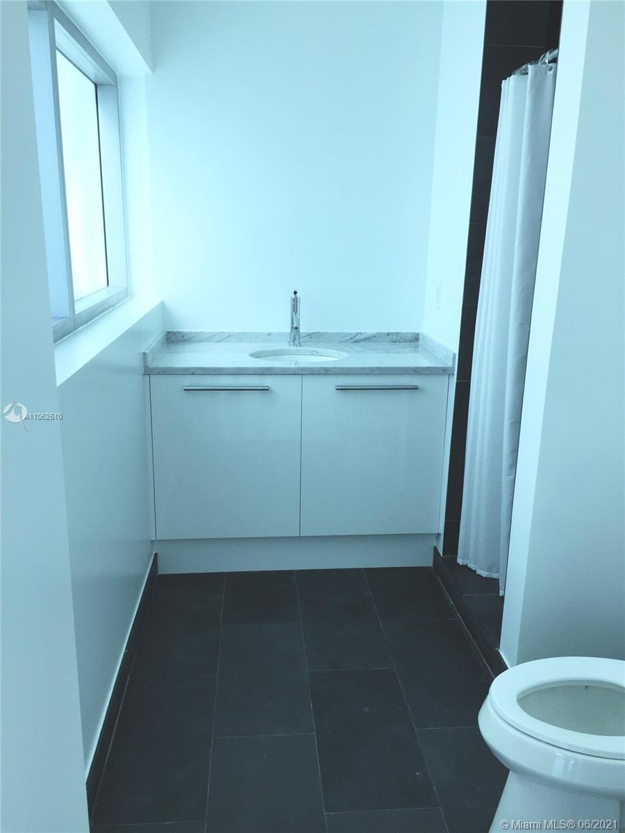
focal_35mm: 29
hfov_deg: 48.2
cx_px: 312
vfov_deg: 61.7
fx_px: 698
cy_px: 416
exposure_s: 1/347
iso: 32
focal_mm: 4.15
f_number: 2.2
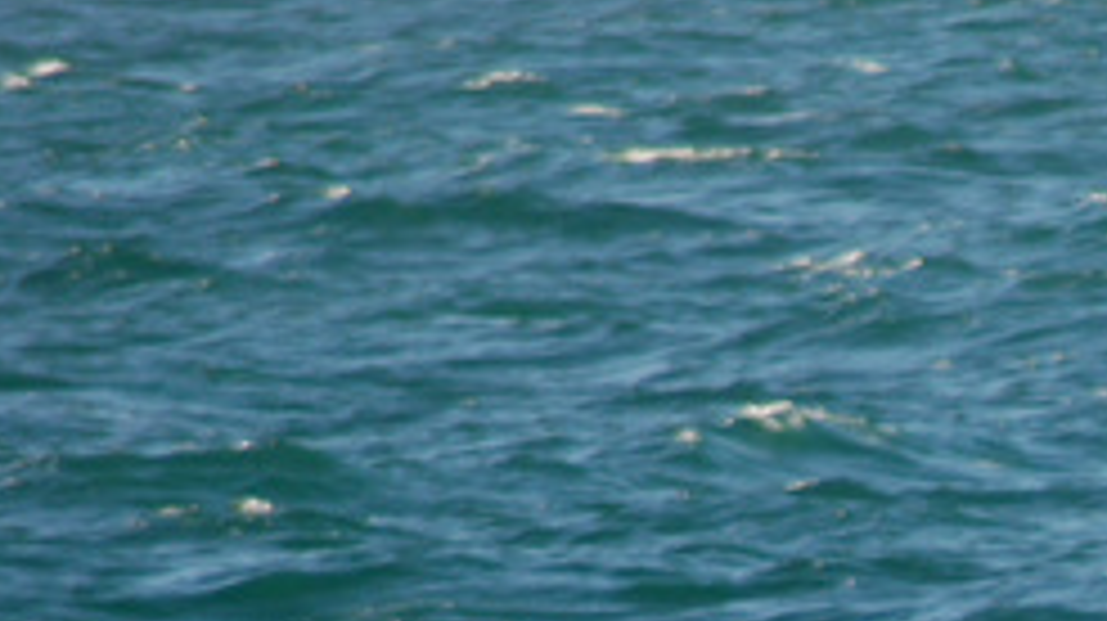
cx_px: 2241
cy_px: 1469
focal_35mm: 1917
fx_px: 56234
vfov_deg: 0.6
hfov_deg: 1.1
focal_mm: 300
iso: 200
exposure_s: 1/500
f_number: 5.6
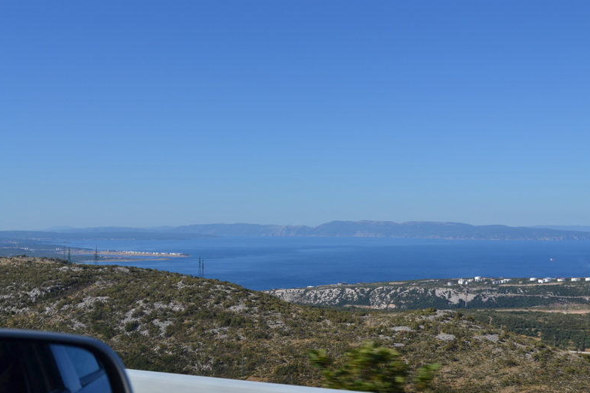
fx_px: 729
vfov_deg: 30.2
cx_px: 293
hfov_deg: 44.0
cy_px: 198
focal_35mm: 45
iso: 100
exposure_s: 1/250
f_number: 8
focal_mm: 29
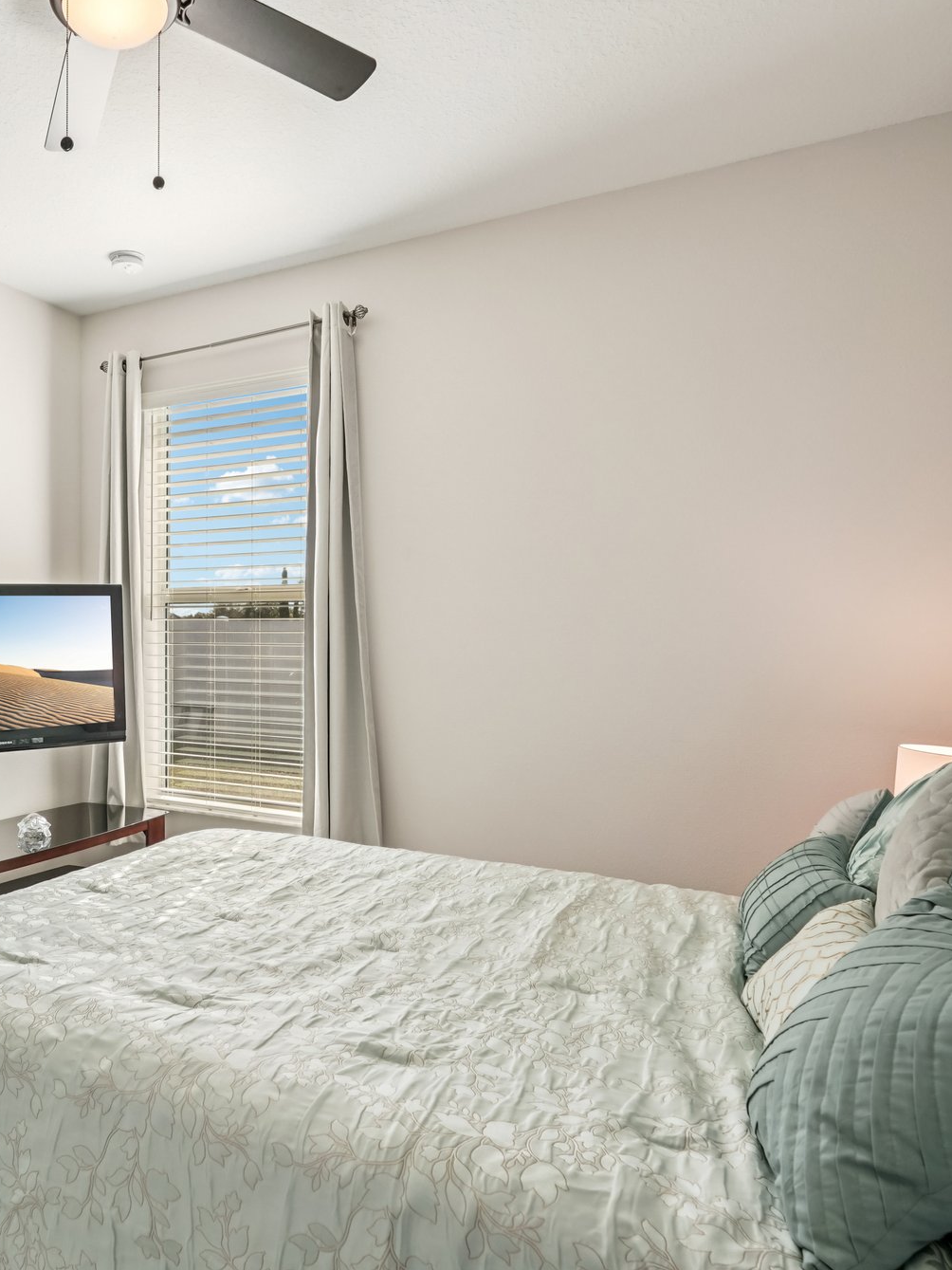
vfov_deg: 69.4
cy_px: 628
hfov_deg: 52.0
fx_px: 917
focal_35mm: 25
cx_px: 213
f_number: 8
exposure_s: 1/125
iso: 400
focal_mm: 17
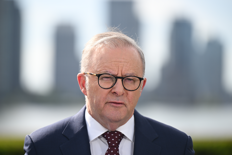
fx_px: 1289
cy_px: 78
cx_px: 116
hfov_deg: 10.3
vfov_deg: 6.9
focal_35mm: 200
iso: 200
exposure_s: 1/2500
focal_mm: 200
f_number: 2.8
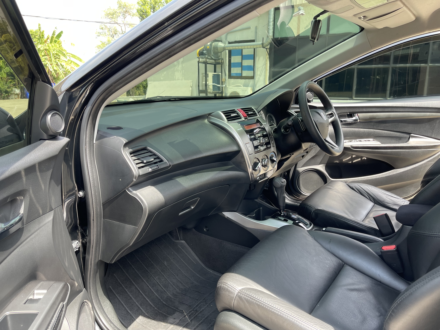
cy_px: 165
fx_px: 330
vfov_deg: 53.1
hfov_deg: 67.3
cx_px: 220
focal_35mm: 26
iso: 32
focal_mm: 5.1
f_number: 1.6
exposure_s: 1/173
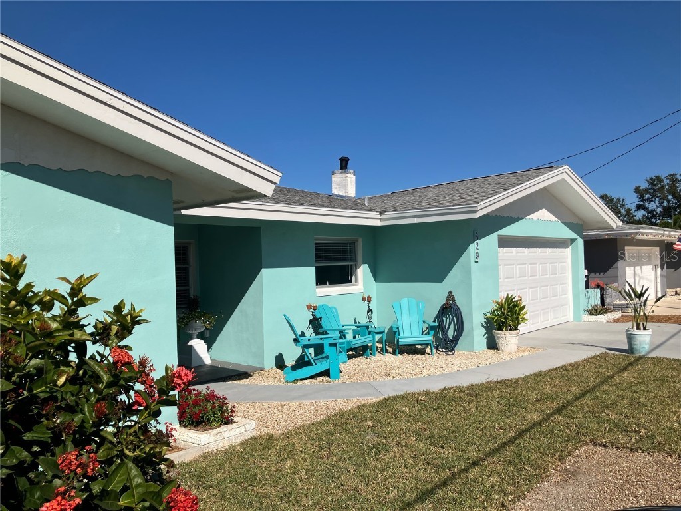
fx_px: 551
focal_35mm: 28
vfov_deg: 49.7
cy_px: 256
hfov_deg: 63.4
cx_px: 340
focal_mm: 3.99
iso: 32
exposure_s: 1/4878
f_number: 1.8
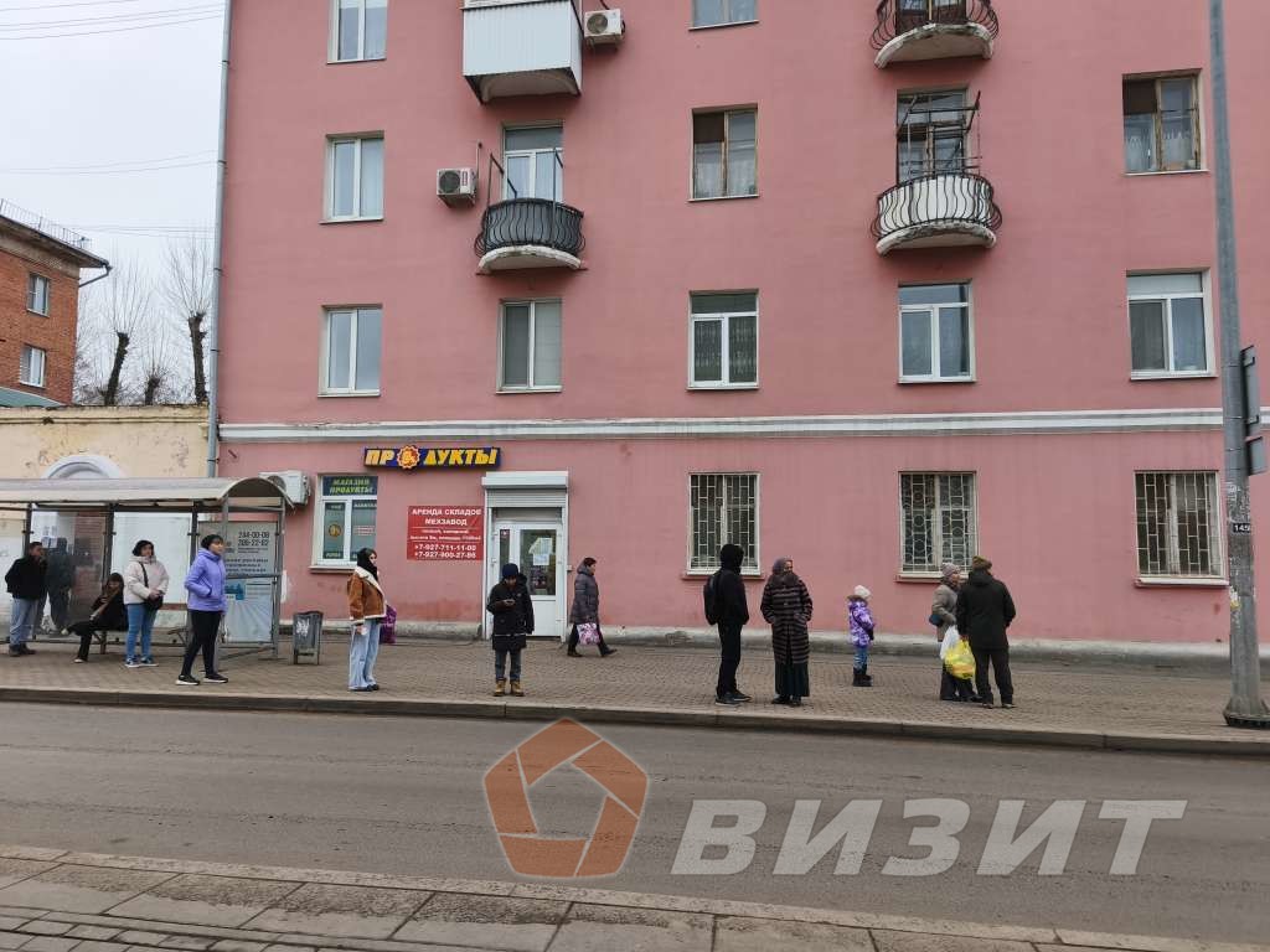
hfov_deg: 73.9
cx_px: 635
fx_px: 844
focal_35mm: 23
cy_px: 476
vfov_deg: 58.9
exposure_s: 1/156
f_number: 1.7
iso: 80
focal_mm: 5.35
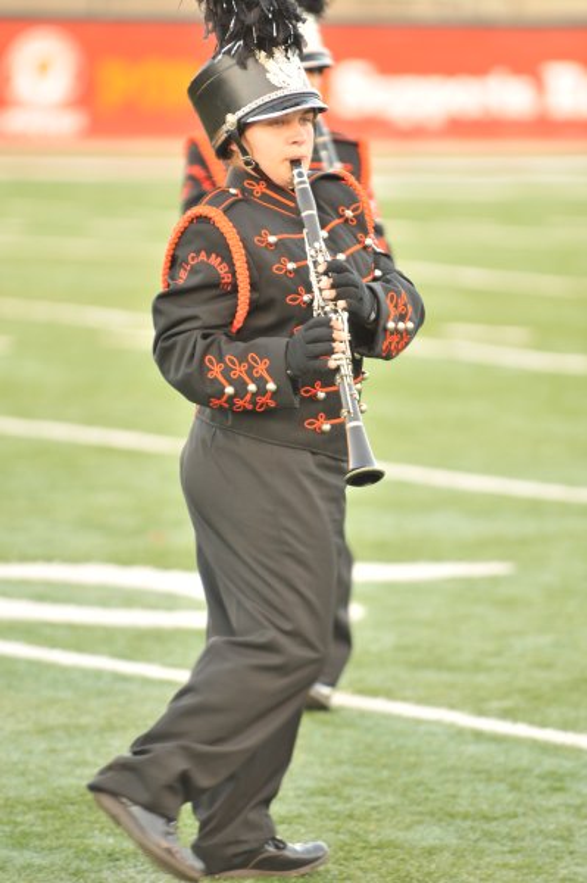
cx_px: 294
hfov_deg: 4.6
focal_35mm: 300
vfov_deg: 6.9
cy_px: 442
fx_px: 7350
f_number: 2.8
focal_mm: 200
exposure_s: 1/125
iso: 200
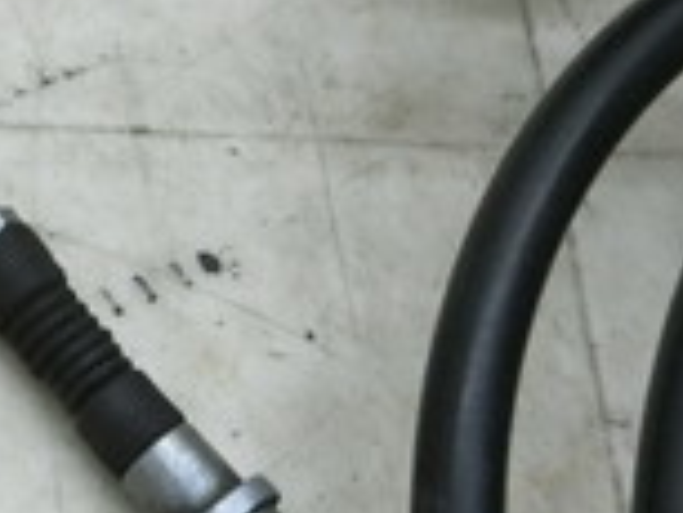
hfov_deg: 19.7
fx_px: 1935
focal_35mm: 98
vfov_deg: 15.0
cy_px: 451
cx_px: 107
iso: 320
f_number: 3.5
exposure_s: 1/125
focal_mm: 4.5
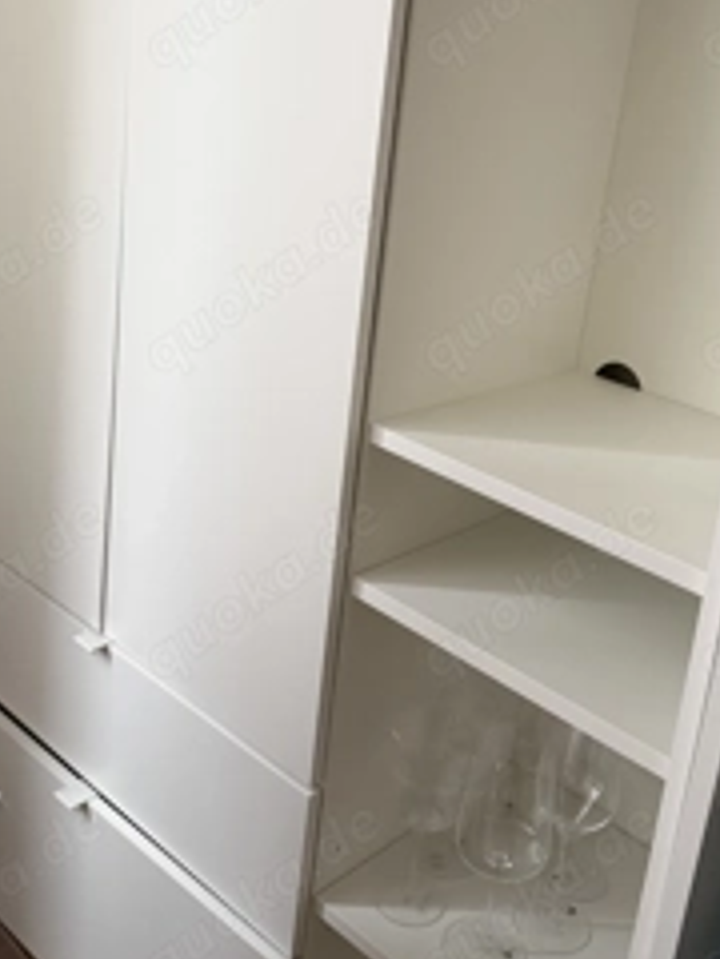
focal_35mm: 40
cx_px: 408
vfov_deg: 46.3
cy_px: 344
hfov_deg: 35.9
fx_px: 1109
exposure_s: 1/60
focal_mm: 6.76
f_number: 1.78
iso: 500
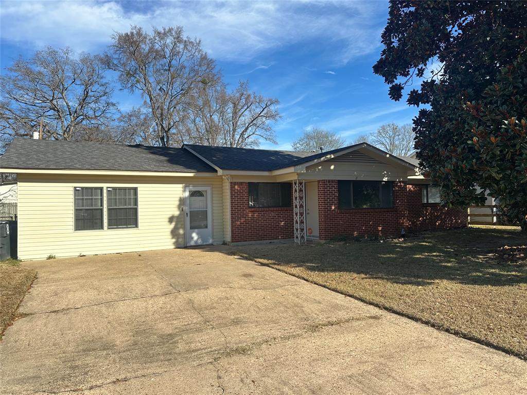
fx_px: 365
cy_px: 198
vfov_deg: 56.8
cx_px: 264
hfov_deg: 71.6
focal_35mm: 24
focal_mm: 6.86
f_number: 1.78
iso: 80
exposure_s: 1/1321
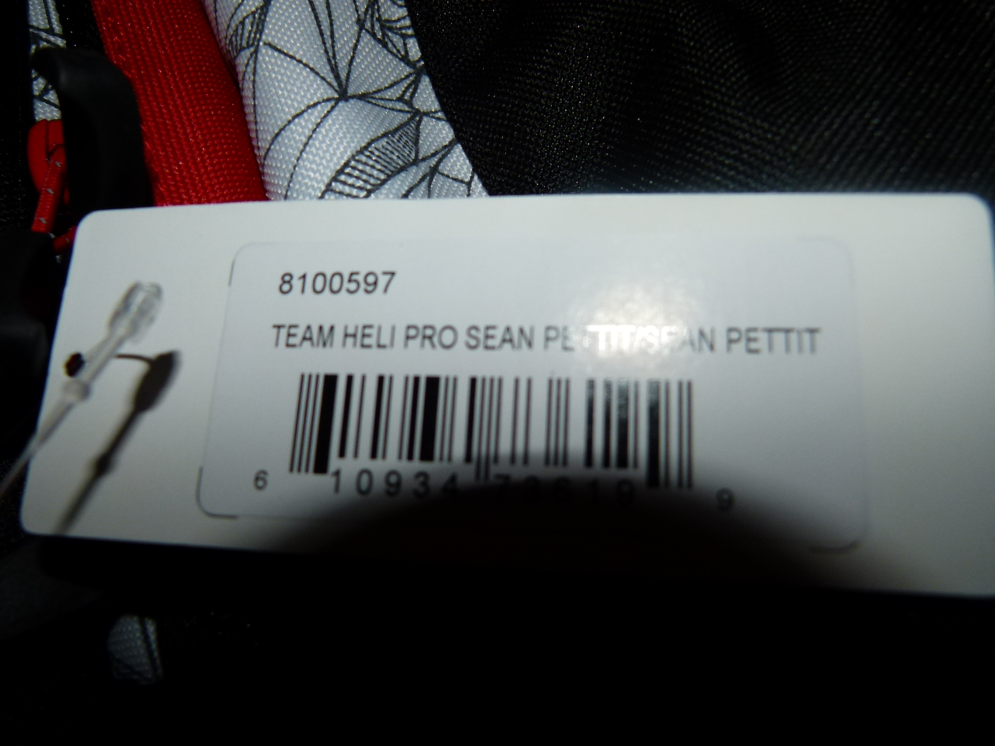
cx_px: 498
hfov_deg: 69.4
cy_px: 373
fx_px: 719
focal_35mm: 25
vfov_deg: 54.9
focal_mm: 4.5
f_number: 2.8
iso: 100
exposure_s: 1/250
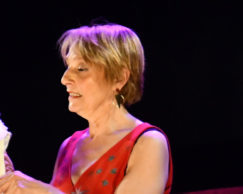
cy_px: 130
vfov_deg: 4.7
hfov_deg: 5.8
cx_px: -106
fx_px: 2366
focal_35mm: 329
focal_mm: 70
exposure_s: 1/125
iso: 5600
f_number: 4
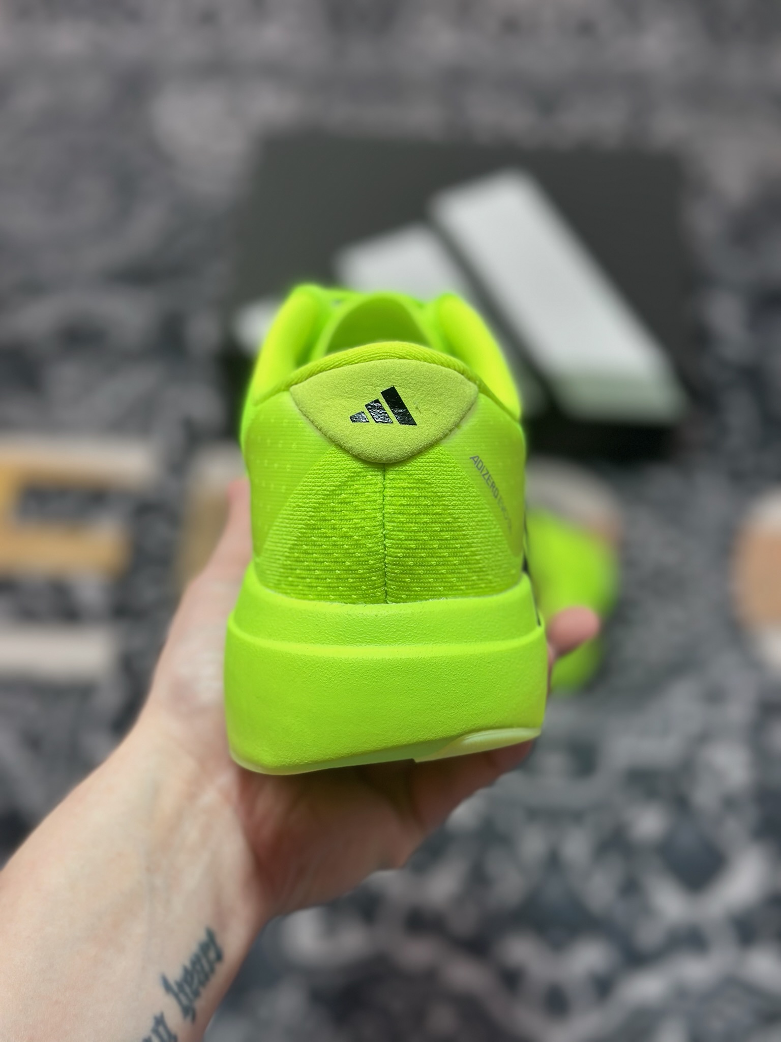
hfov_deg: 30.3
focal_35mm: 48
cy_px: 521
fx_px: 1444
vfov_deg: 39.7
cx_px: 390
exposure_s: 1/659
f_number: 1.78
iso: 80
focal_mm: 6.86
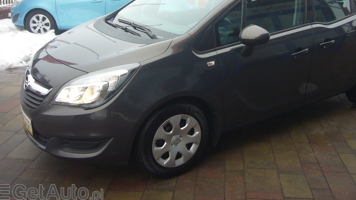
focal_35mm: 37
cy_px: 44
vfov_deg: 31.3
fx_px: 349
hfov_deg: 53.8
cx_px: 207
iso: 80
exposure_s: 1/80
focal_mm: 4.6
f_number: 2.8
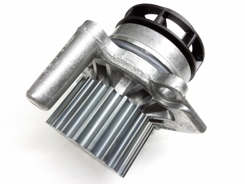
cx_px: 122
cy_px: 92
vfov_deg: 44.2
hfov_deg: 56.8
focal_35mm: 32
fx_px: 226
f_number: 2.4
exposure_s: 1/15
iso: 250
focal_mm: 3.4
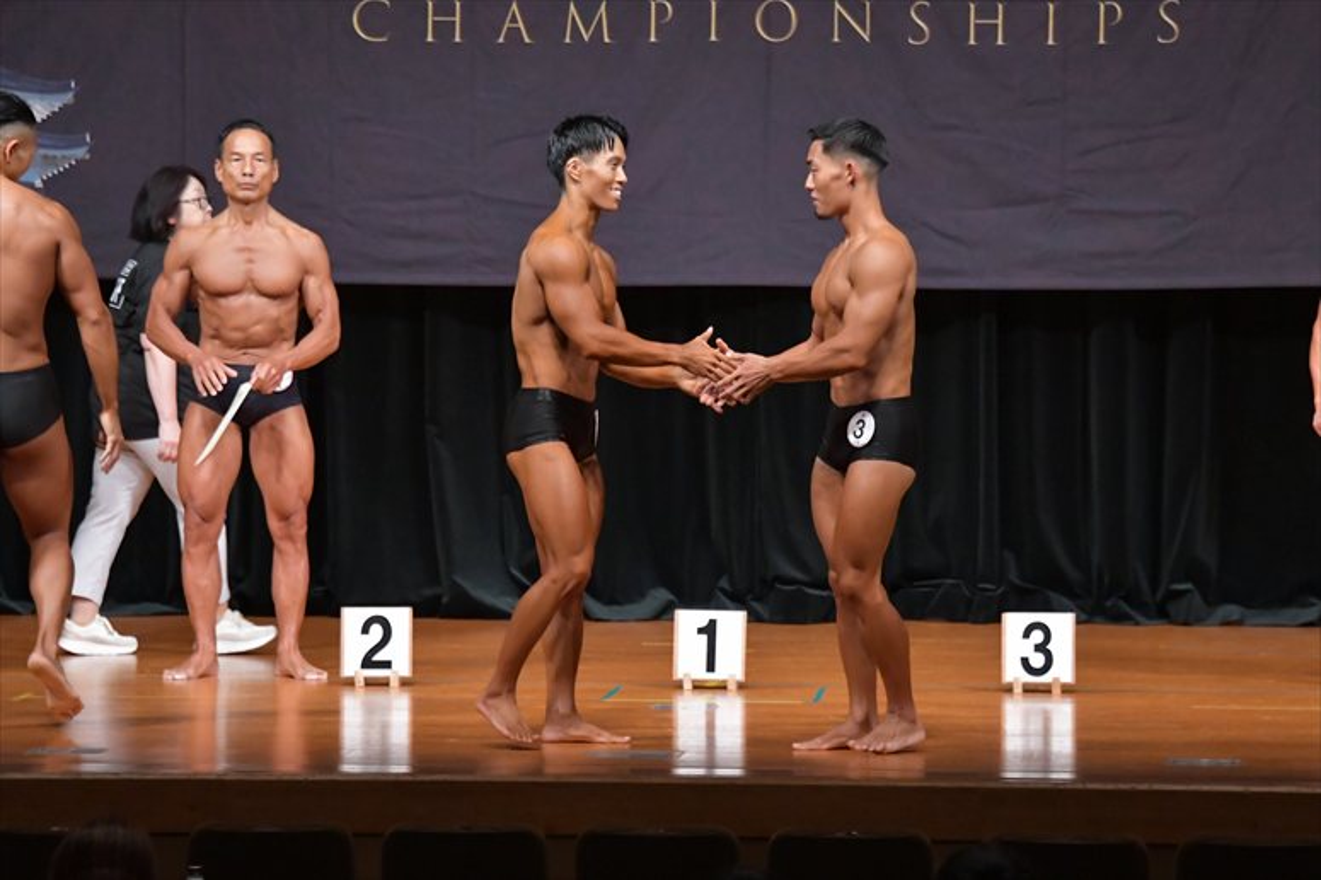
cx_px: 660
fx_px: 7959
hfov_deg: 9.5
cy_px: 440
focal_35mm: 217
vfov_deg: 6.3
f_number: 5.6
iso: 6400
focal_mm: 145
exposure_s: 1/400
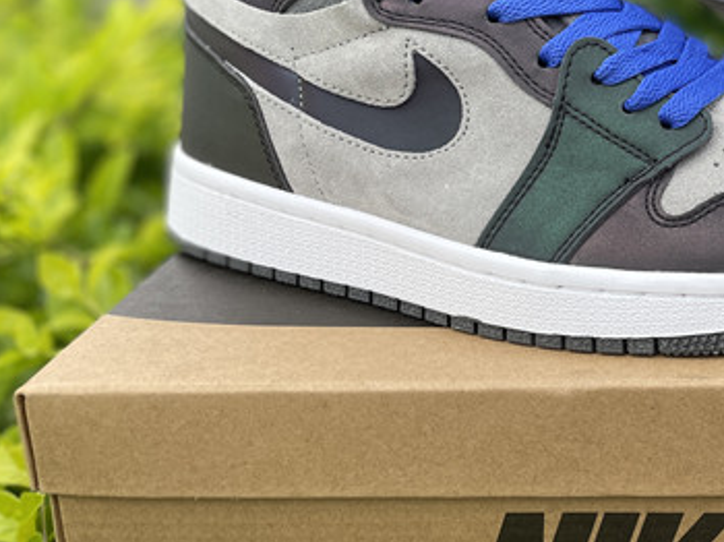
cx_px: 678
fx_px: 1150
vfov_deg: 25.7
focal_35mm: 55
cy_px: 57
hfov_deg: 32.8
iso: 32
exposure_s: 1/581
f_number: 1.6
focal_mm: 4.2
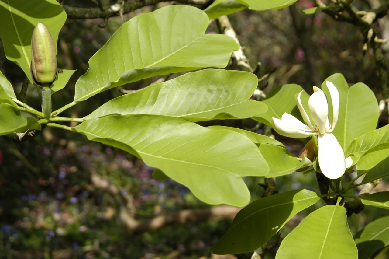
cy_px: 130
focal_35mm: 98
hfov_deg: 20.9
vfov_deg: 14.0
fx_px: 1053
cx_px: 194
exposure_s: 1/250
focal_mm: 65
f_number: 7.1
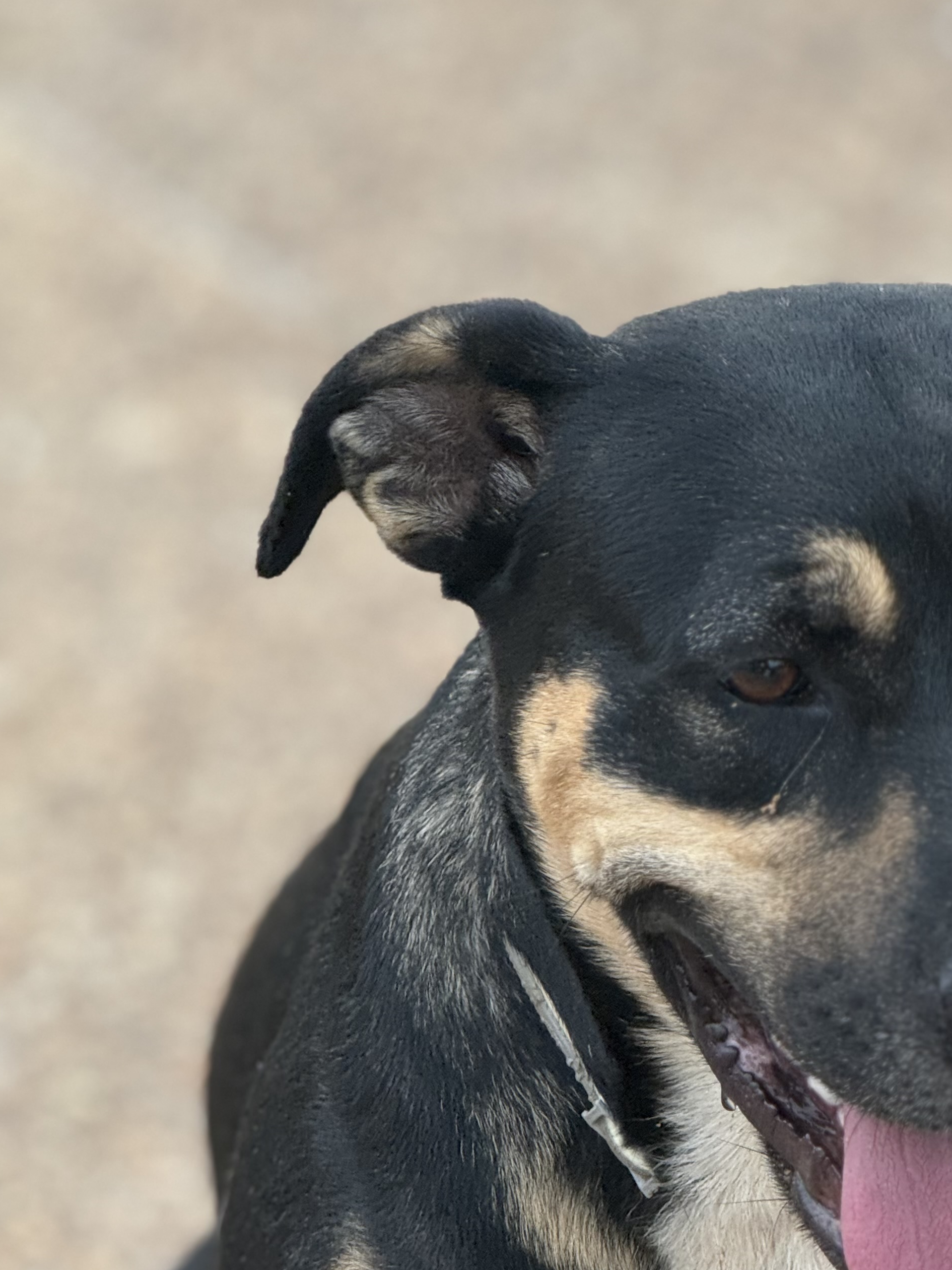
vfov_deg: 10.3
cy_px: 812
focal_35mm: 192
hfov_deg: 7.7
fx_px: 7040
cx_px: 757
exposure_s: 1/99
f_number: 2.8
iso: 125
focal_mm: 15.66
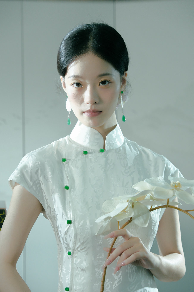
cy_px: 146
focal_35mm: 83
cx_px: 97
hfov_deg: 16.5
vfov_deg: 24.5
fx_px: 671
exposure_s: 1/250
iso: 800
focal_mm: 55
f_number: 2.8
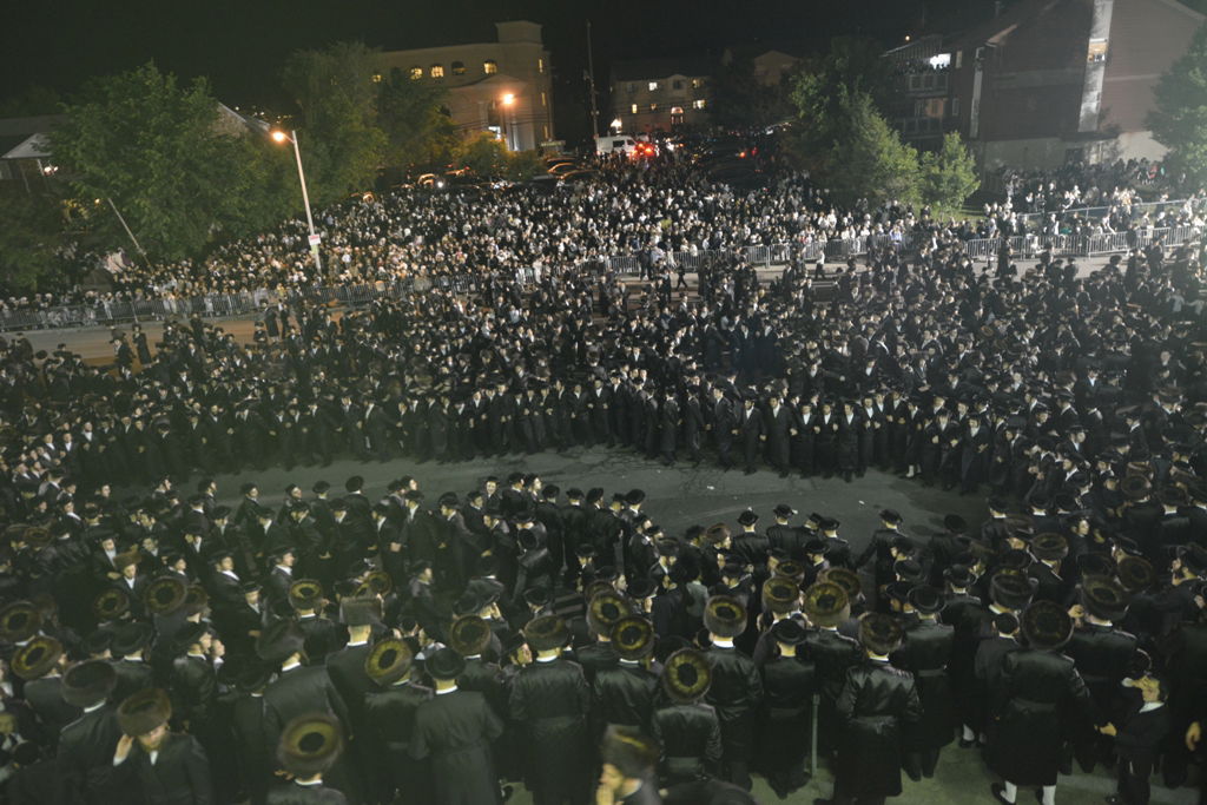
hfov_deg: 73.7
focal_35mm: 24
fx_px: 805
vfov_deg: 53.1
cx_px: 604
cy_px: 402
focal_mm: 24
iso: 2500
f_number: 2.8
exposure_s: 1/25
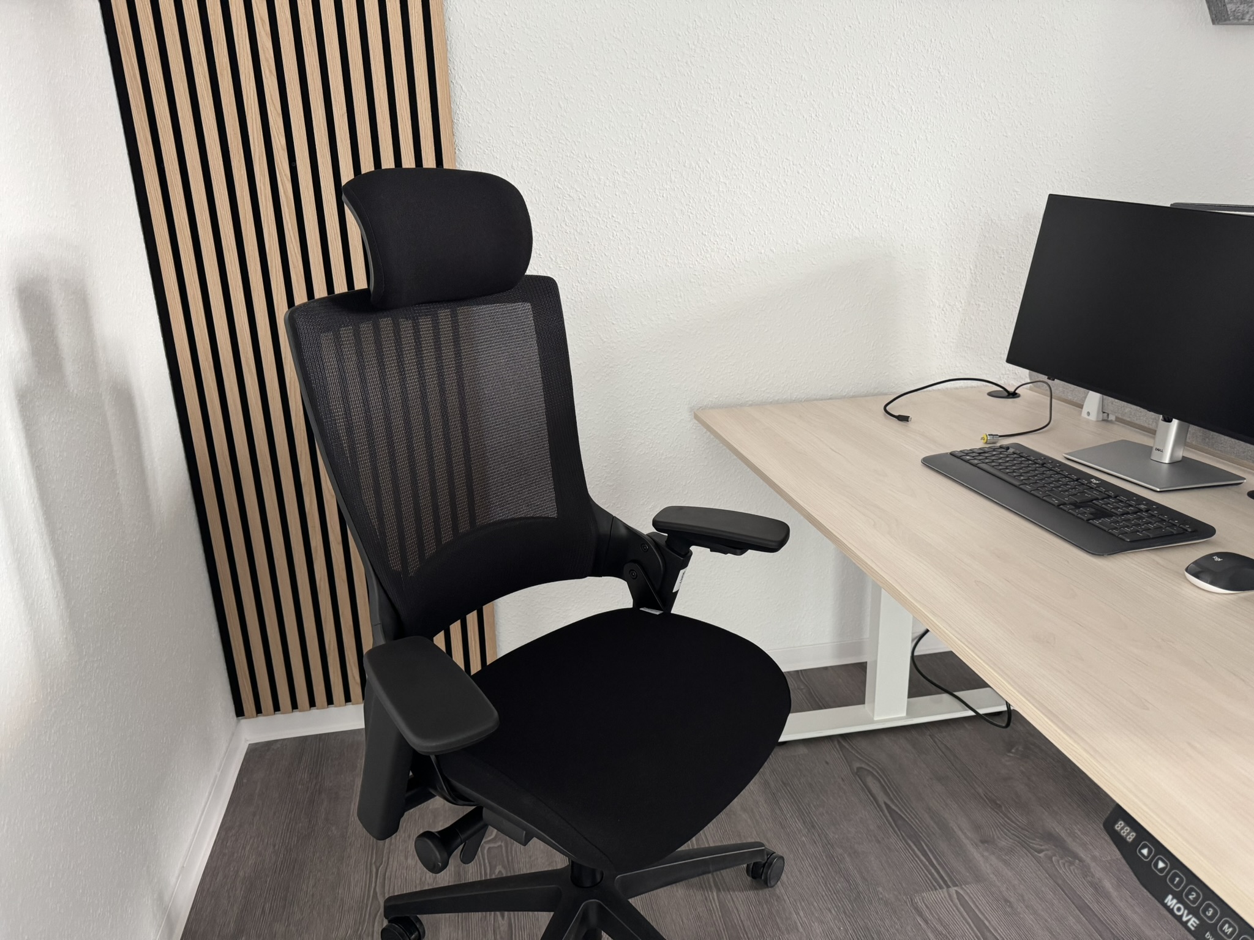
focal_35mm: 24
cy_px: 470
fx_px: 869
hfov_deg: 71.6
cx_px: 627
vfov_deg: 56.8
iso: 320
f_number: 1.78
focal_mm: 6.76
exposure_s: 1/60
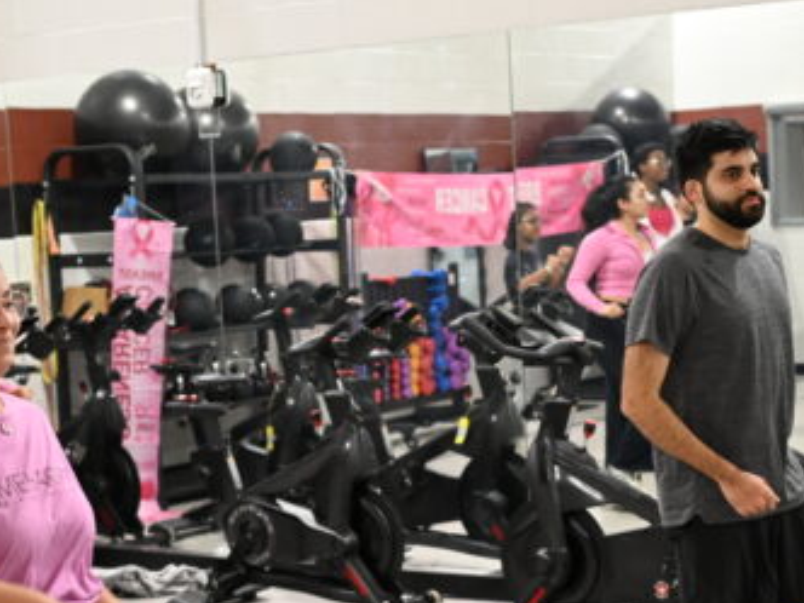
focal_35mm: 89
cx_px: 392
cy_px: 481
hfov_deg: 22.0
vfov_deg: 16.5
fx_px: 2067
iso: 1000
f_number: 2.8
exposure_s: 1/125
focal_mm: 40
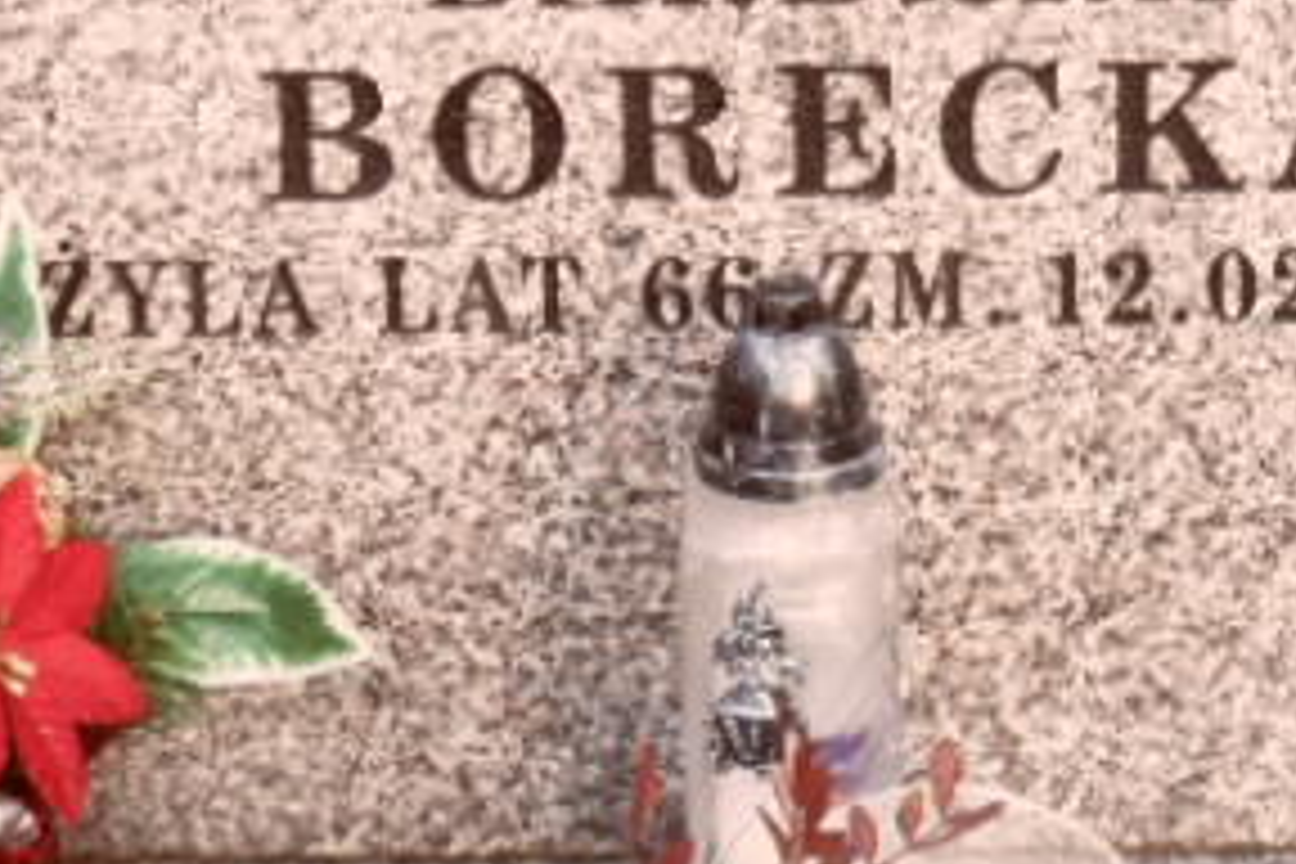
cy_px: 374
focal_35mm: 185
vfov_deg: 7.4
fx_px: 6659
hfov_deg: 11.1
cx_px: 1098
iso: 100
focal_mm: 8.2
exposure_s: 1/90
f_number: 3.8
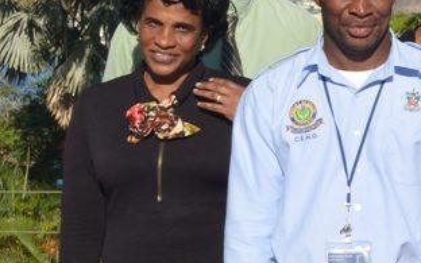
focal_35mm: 130
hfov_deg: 14.8
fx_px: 1492
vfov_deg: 10.1
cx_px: 658
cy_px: 88
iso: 100
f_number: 10
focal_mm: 26
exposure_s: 1/200
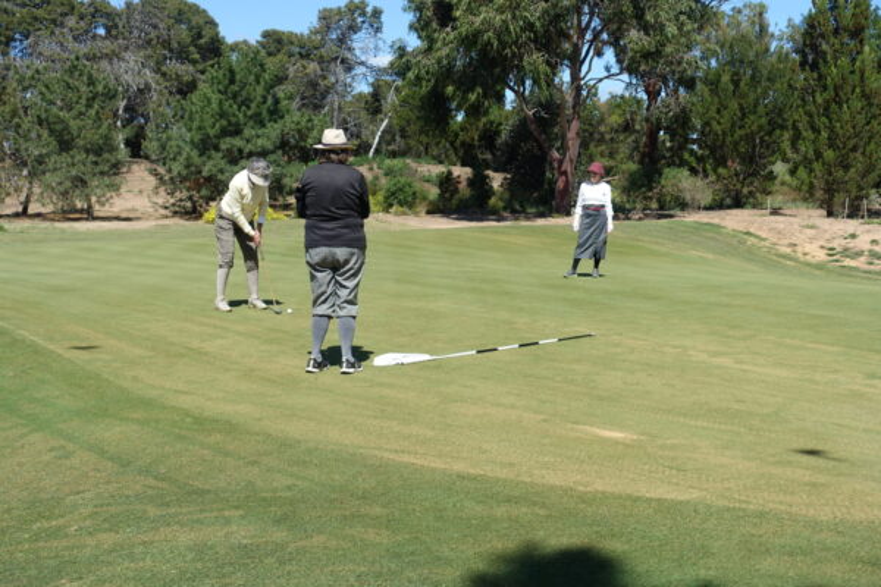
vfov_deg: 27.5
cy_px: 294
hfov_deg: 40.3
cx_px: 440
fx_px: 1199
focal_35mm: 49
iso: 125
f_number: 2.8
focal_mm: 17.9
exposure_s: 1/200
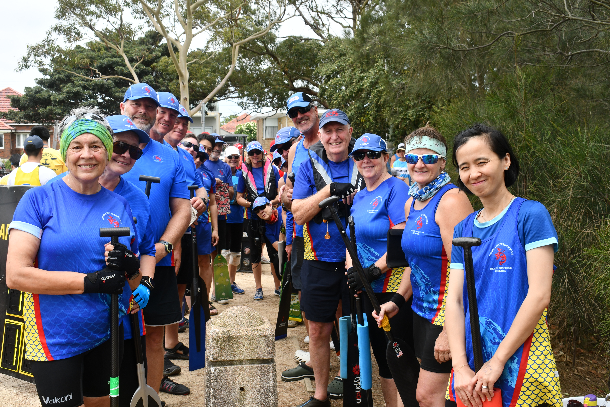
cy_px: 204
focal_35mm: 43
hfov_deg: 45.4
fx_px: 729
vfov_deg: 31.2
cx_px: 305
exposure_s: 1/250
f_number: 8
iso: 200
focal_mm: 29
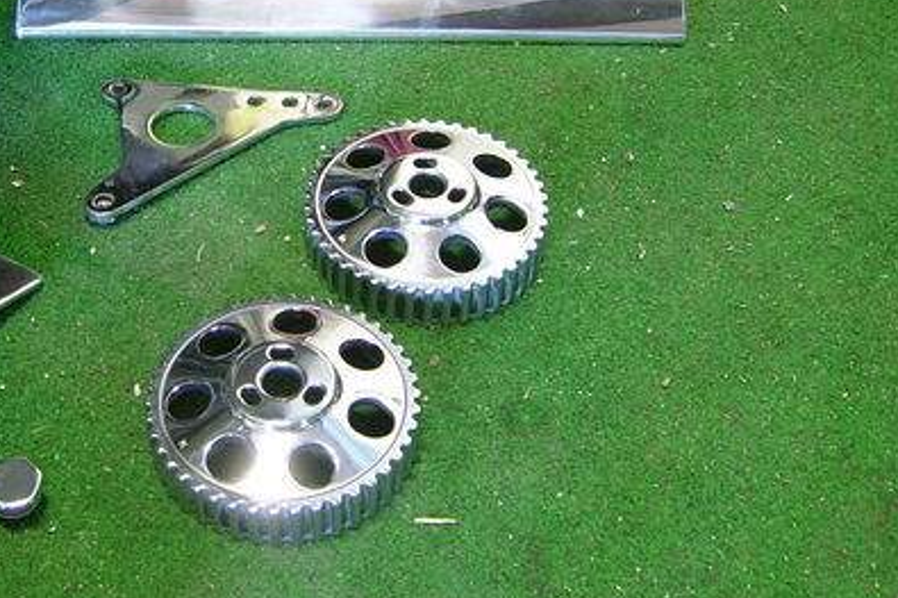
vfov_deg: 22.8
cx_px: 246
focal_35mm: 59
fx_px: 1471
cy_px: 184
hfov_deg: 33.4
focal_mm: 5.95
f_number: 2.8
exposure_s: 1
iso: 100
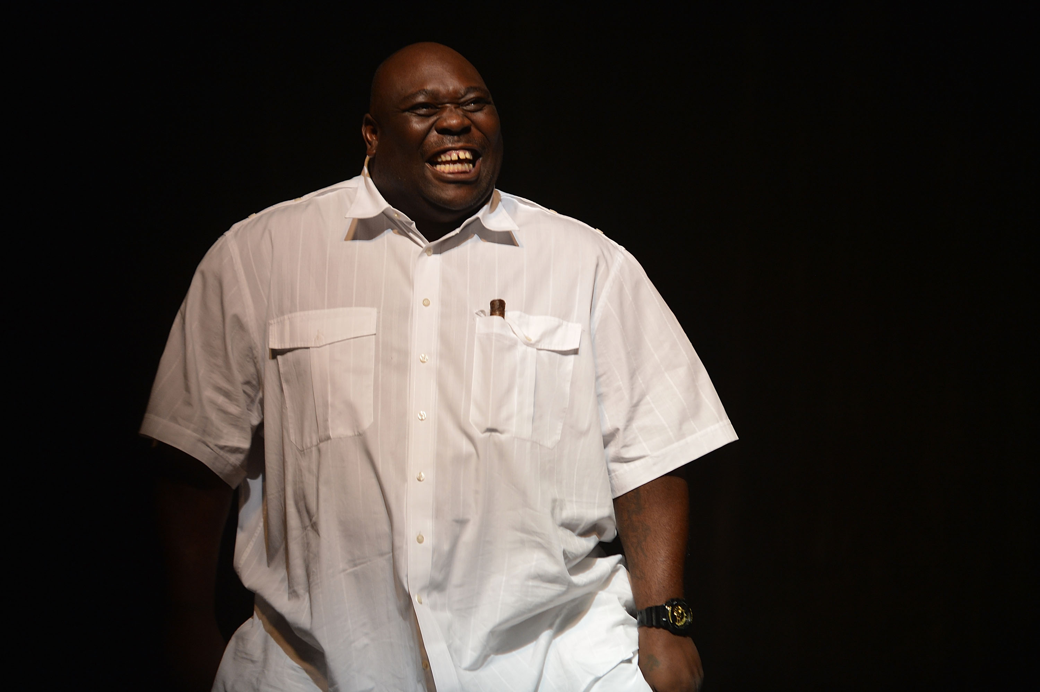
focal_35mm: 200
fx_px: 5775
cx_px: 520
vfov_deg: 6.9
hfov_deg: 10.3
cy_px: 346
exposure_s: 1/320
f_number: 3.5
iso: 1250
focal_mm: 200
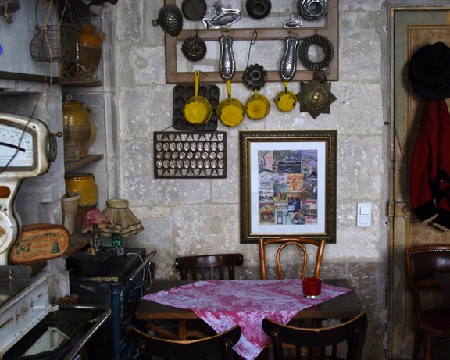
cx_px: 231
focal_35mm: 48
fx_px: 639
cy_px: 178
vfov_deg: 31.5
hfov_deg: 38.8
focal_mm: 28
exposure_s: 1/30
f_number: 7.1
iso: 400
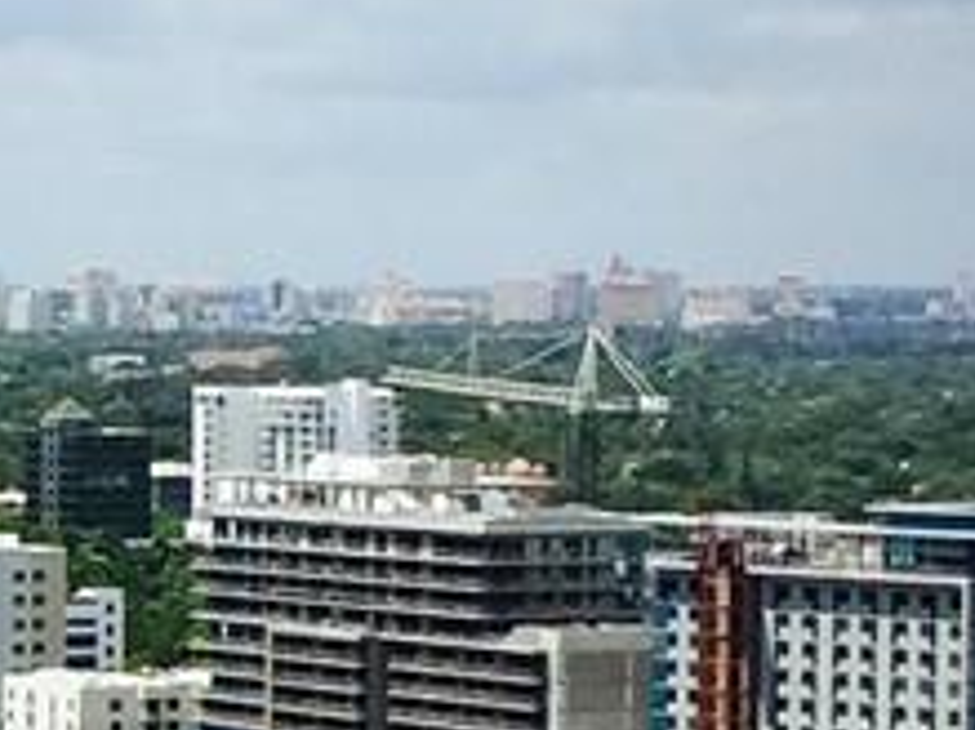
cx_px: -859
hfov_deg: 8.9
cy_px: 712
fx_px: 5968
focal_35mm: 212
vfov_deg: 7.0
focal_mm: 4.15
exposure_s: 1/2825
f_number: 2.2
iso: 32
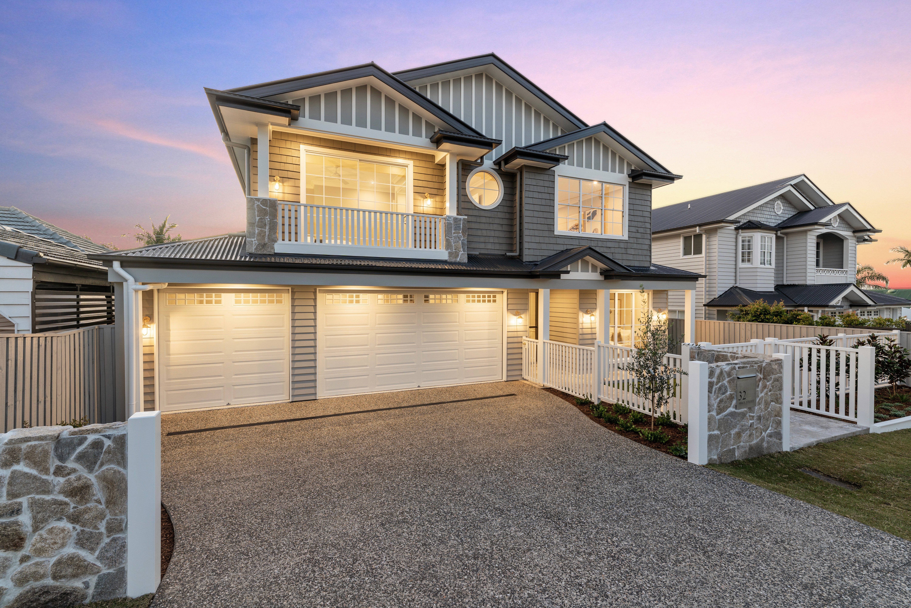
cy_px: 304
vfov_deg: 75.1
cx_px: 456
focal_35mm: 16
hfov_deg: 98.2
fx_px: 395
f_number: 8
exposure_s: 1/1.25
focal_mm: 15.6
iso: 100
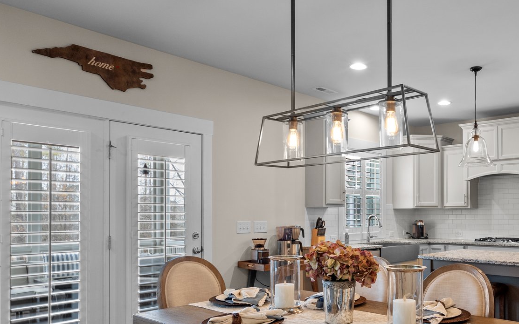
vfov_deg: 41.4
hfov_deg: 59.9
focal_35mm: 30
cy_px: 213
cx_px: 382
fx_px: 424
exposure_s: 1/1.43
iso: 400
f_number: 8
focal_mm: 16
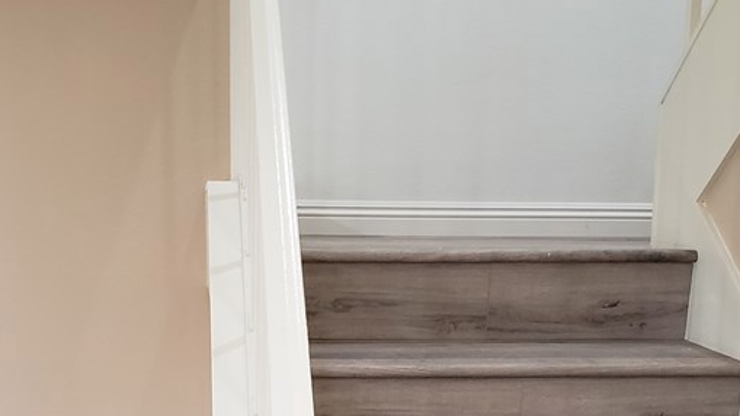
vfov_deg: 20.6
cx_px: 342
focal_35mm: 57
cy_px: 381
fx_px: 1118
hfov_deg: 36.6
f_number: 2.4
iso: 250
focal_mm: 4.3
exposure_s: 1/24
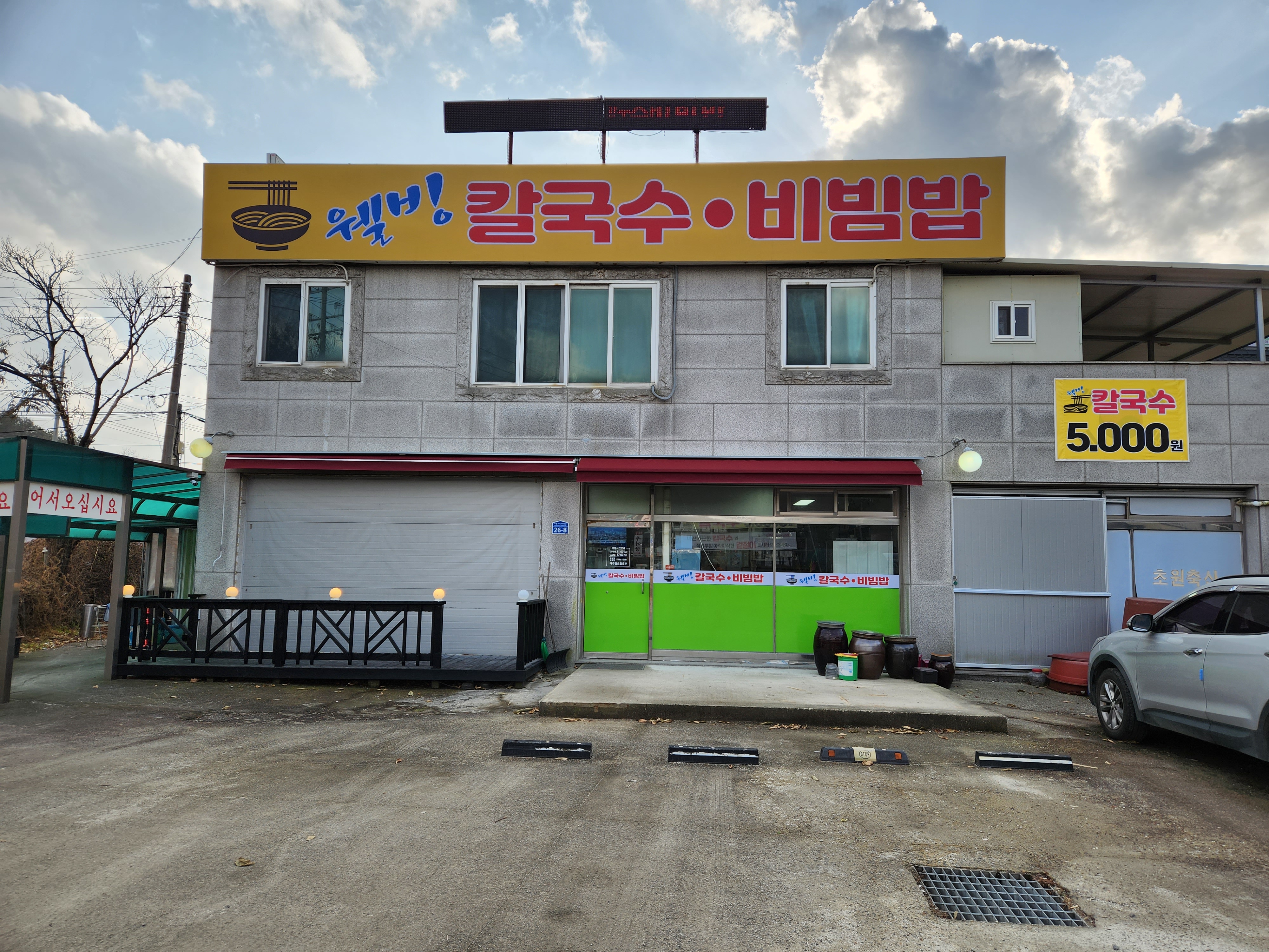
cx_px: 634
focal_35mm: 23
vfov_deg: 58.9
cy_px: 476
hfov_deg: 73.9
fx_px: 843
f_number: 1.8
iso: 20
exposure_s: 1/895
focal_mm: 5.4
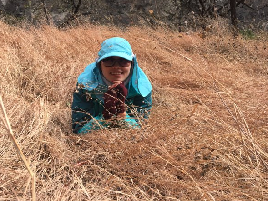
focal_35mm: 34
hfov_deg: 54.0
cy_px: 92
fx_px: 263
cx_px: 130
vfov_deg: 41.7
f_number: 2.2
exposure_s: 1/293
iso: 32
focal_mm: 4.15
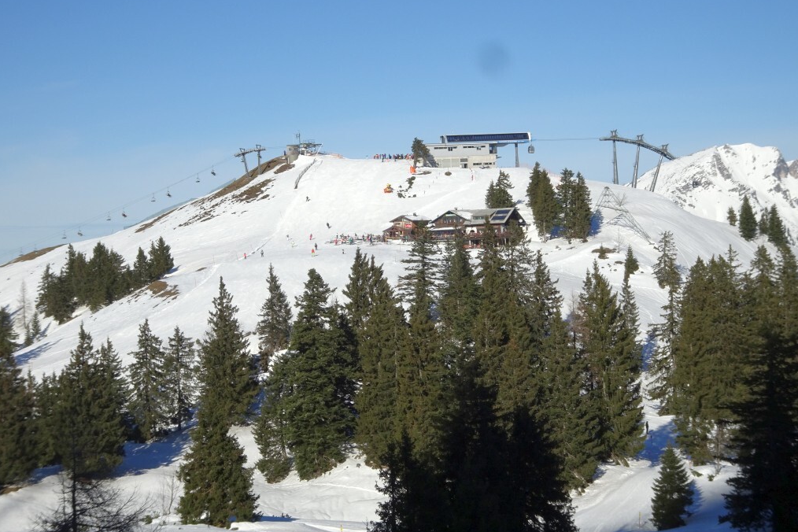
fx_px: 1862
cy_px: 254
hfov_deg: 24.2
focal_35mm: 84
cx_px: 400
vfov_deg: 16.3
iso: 80
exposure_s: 1/800
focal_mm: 13.69
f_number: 5
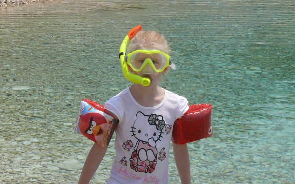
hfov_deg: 20.9
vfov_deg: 13.2
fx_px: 796
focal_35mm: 99
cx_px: 106
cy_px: 80
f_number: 5.6
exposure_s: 1/250
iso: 100
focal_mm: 7.9
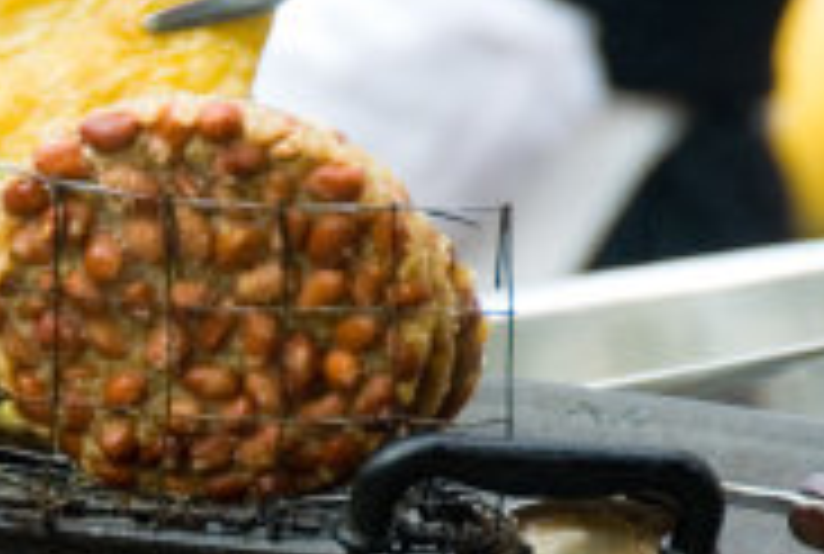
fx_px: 23014
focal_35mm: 1003
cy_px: 401
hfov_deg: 2.1
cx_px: 347
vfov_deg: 1.4
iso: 200
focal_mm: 200
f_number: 6.3
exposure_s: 1/200
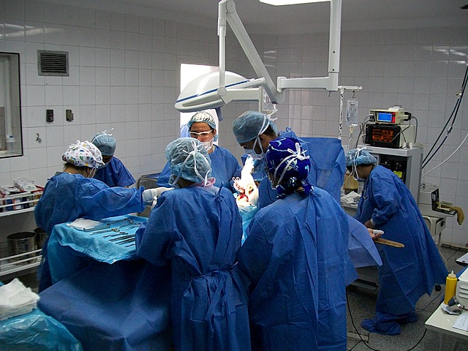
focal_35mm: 36
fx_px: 487
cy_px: 176
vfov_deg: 39.7
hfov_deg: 51.4
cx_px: 234
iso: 160
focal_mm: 6
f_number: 2.7
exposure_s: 1/60
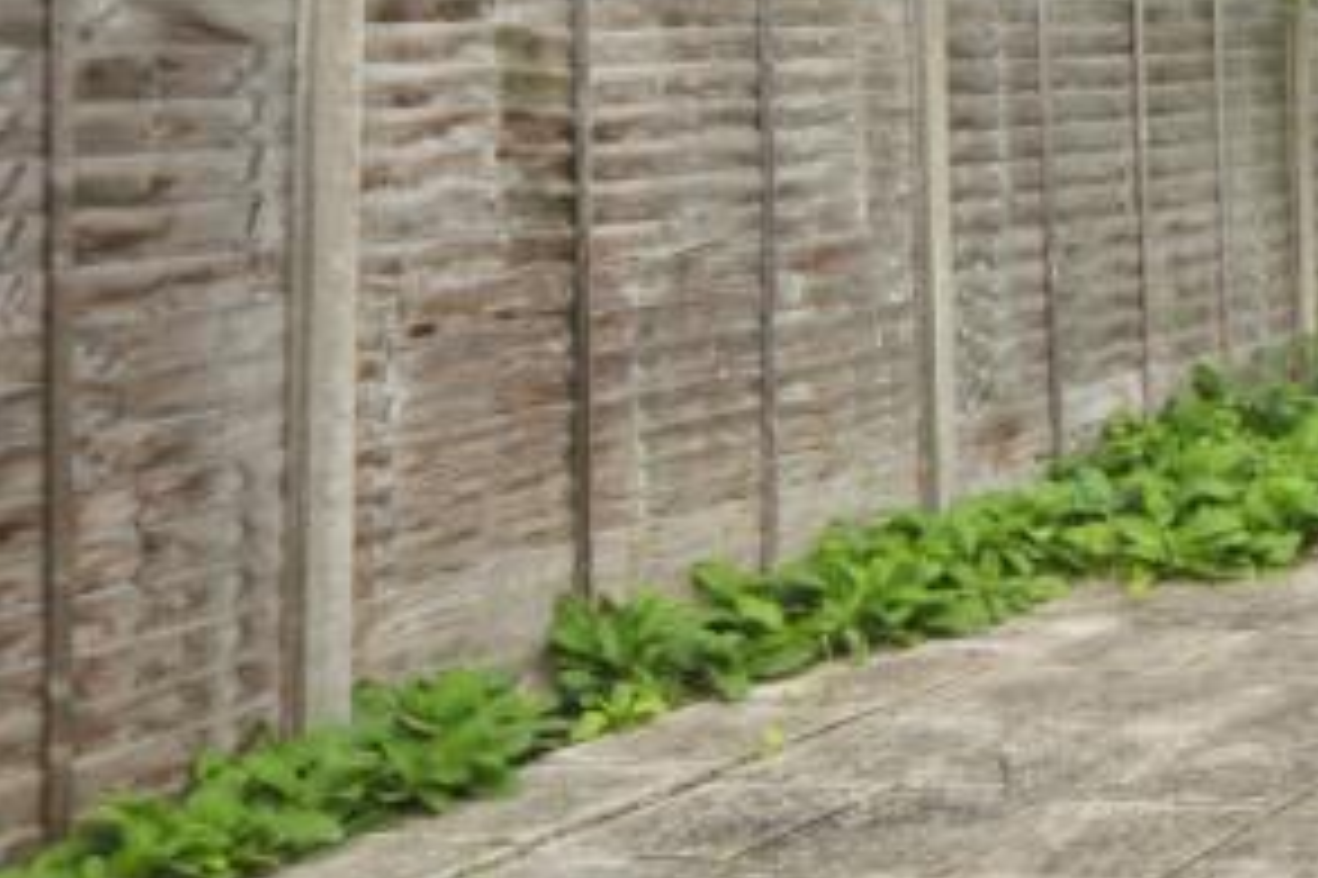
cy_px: -29
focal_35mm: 63
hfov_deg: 23.2
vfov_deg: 20.7
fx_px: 2305
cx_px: 2150
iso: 200
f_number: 5
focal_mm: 12
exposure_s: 1/100
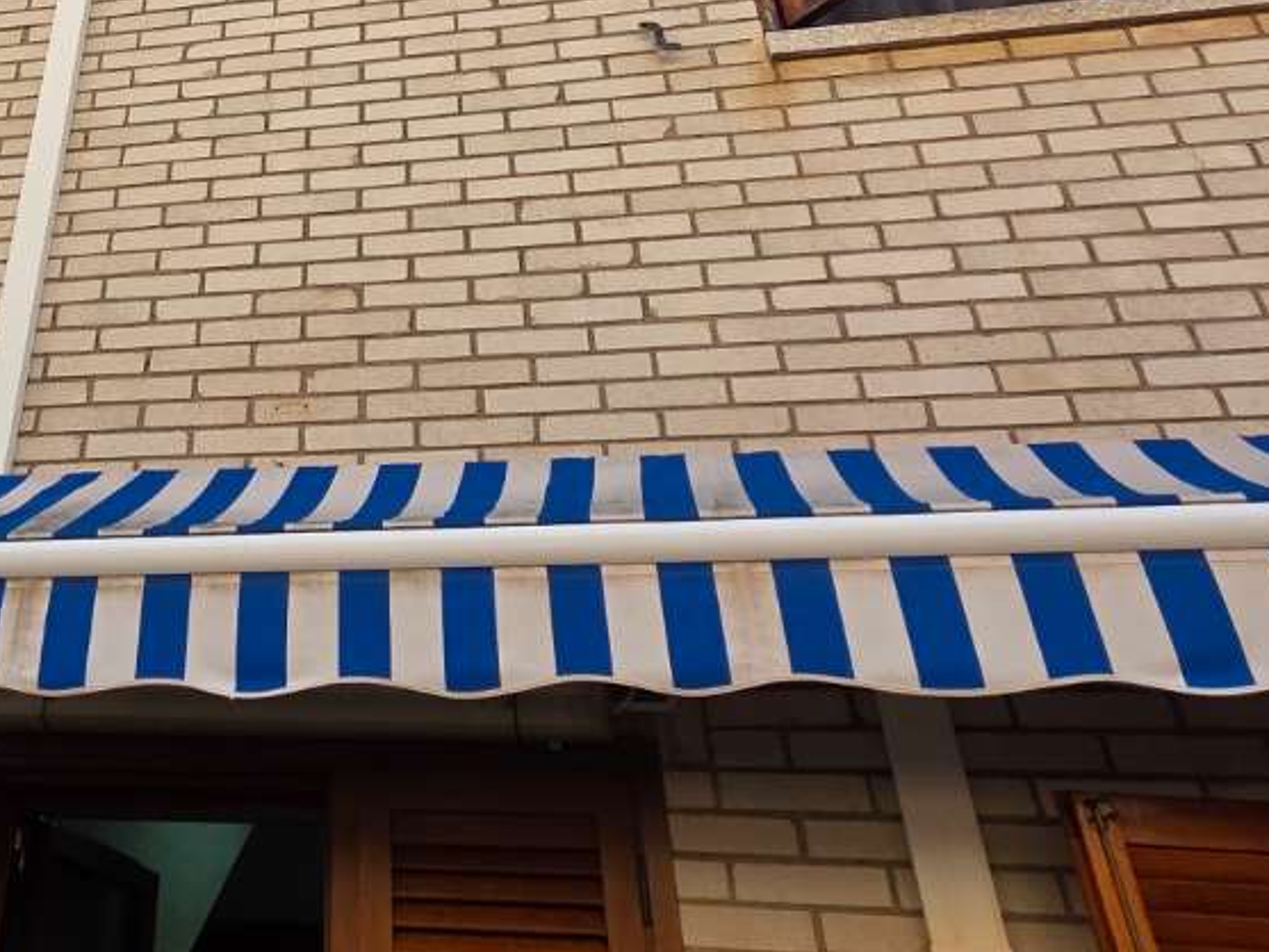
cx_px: 239
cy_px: -79
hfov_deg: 49.3
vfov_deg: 35.3
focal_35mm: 35
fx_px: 1283
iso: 125
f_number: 1.9
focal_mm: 2.2
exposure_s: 1/2000
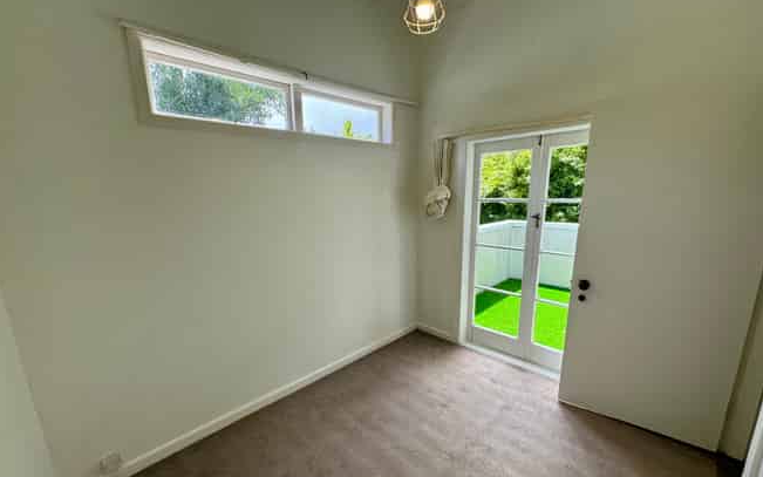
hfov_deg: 101.5
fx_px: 312
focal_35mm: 15
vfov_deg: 74.6
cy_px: 260
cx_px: 382
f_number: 2.2
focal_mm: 2.22
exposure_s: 1/377
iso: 40
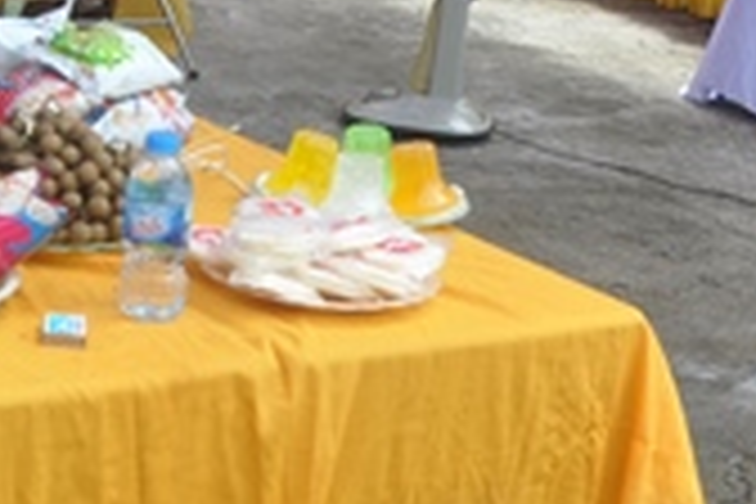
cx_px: -162
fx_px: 2560
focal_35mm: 122
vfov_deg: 10.9
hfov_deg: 16.1
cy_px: -234
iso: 400
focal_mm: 21
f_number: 8
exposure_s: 1/250
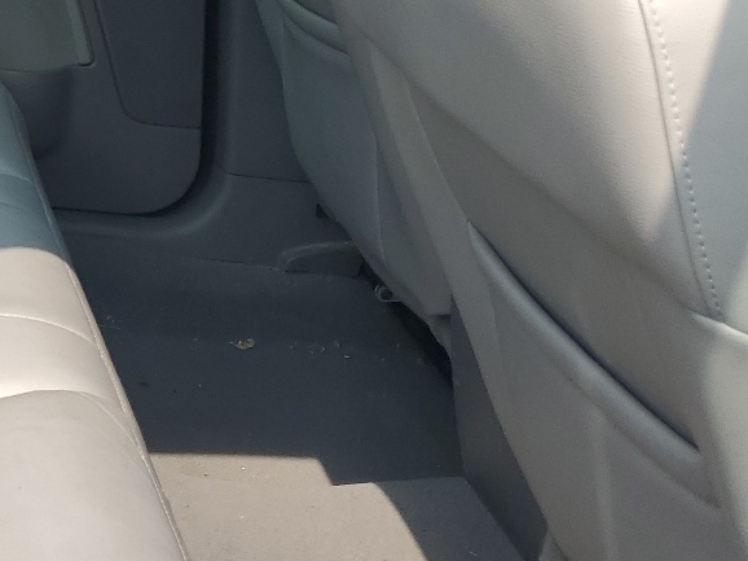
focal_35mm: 72
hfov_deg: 24.1
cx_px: -190
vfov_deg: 20.0
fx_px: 1555
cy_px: 51
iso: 50
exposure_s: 1/1111
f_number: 1.5
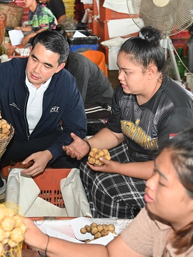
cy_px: 128
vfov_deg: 29.0
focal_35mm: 67
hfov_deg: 21.7
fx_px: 498
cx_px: 48
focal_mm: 46
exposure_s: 1/125
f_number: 4
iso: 2800
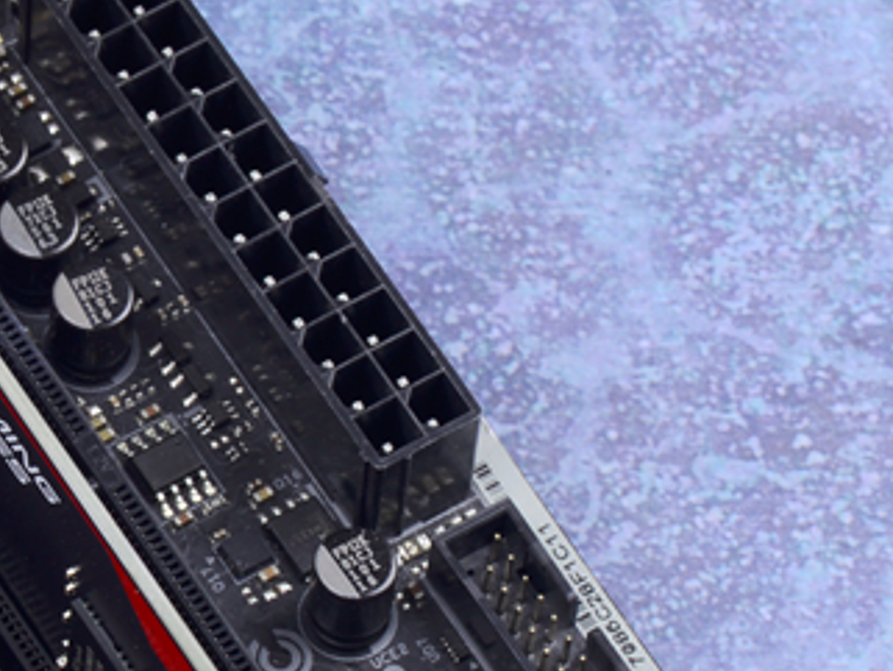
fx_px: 9729
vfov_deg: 3.9
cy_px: 355
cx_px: -100
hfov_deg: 5.2
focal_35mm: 377
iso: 160
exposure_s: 1/160
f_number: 22
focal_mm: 105
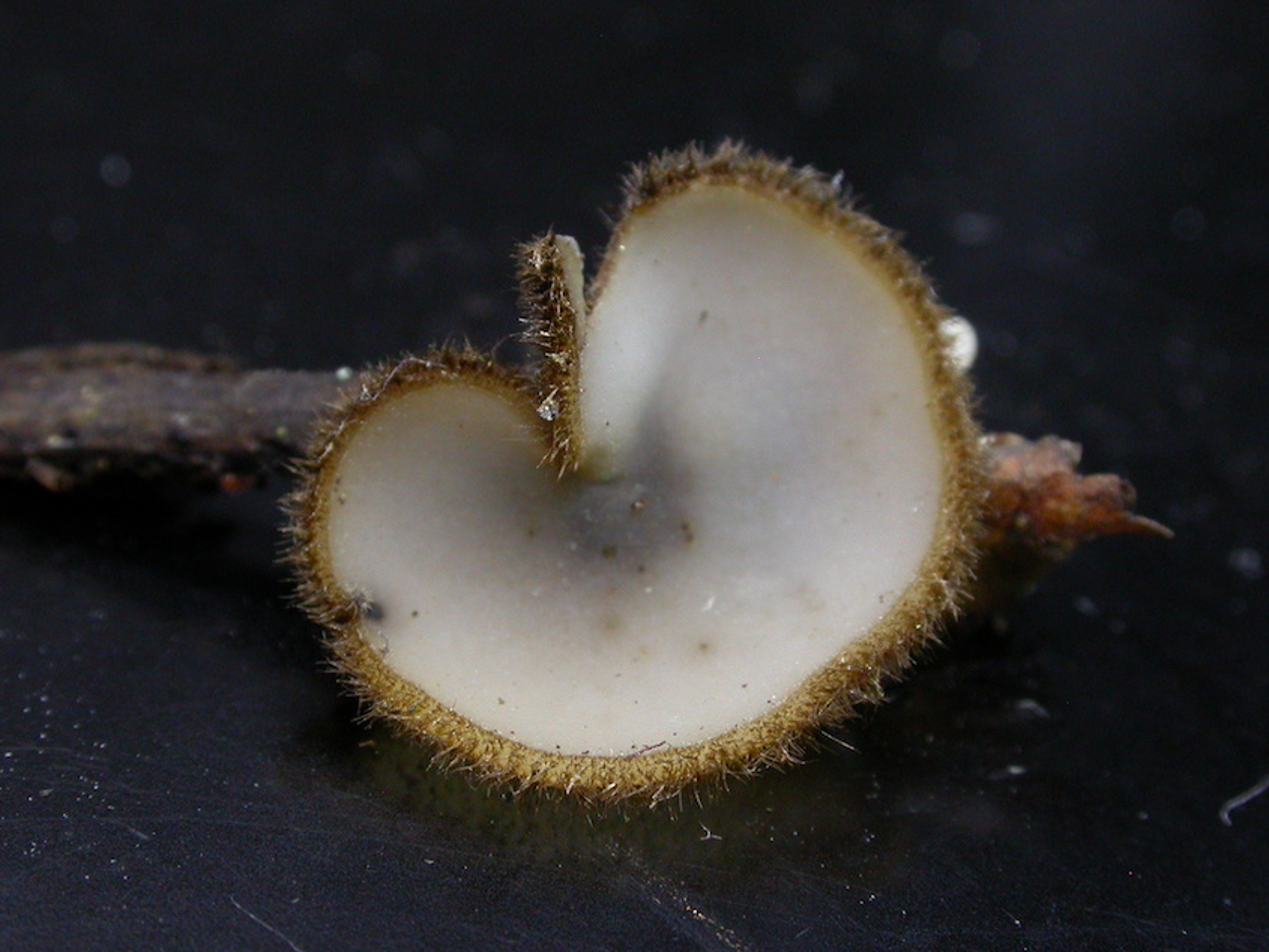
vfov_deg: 15.1
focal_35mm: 98
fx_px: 3593
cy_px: 498
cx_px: 653
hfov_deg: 20.0
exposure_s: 1/85.7
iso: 200
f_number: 6.8
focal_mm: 19.1
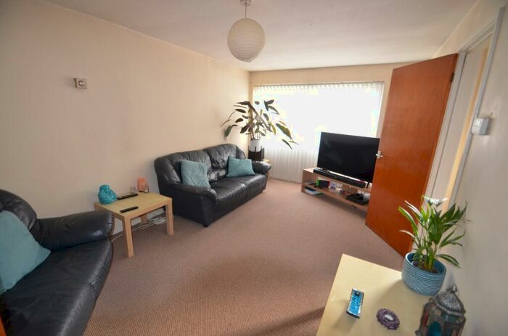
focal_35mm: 15
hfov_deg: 100.5
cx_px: 254
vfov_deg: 77.0
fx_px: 211
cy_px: 168
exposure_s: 1/60
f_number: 3.5
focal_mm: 10
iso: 800
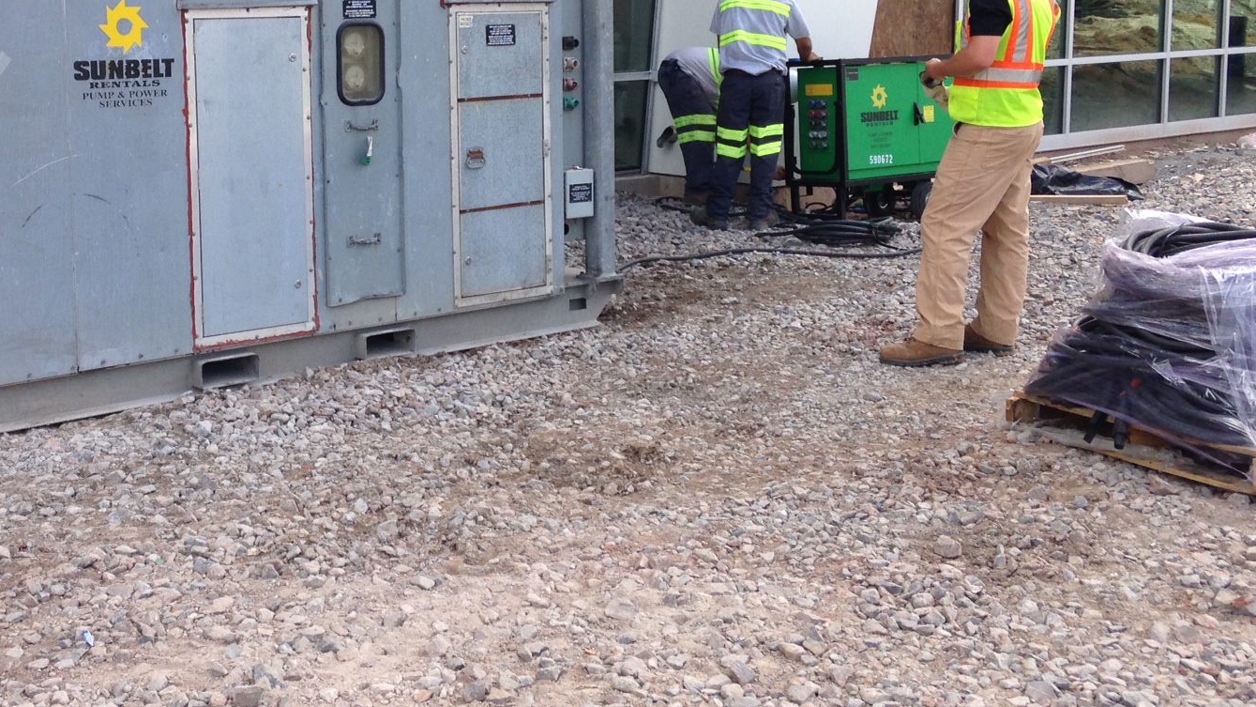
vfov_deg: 21.6
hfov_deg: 37.3
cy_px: 178
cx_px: 378
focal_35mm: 55
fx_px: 1832
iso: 50
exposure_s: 1/531
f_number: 2.4
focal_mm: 4.12
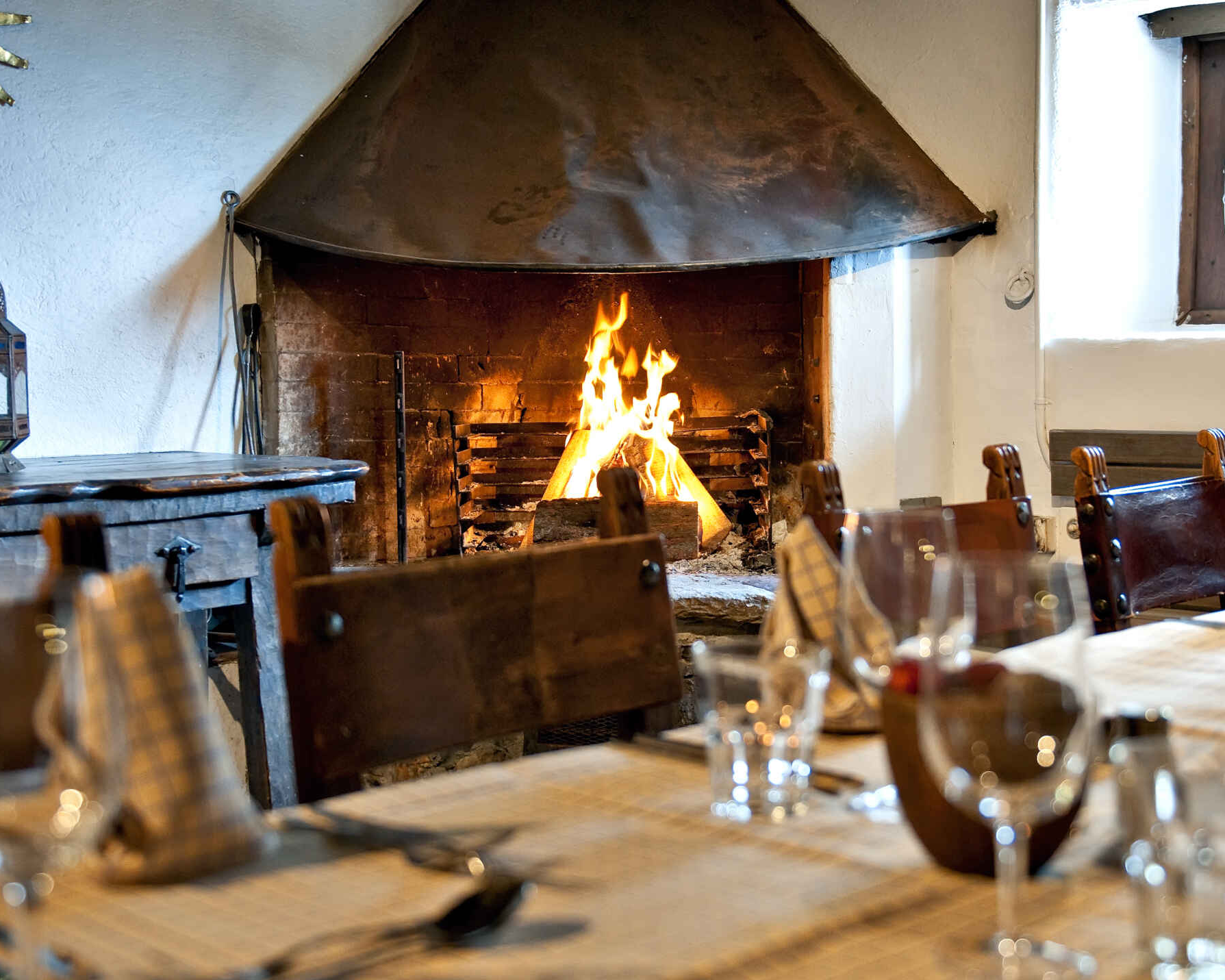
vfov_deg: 32.0
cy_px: 415
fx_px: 1704
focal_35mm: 47
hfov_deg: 39.5
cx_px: 694
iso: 800
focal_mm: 32
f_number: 2.8
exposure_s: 1/50
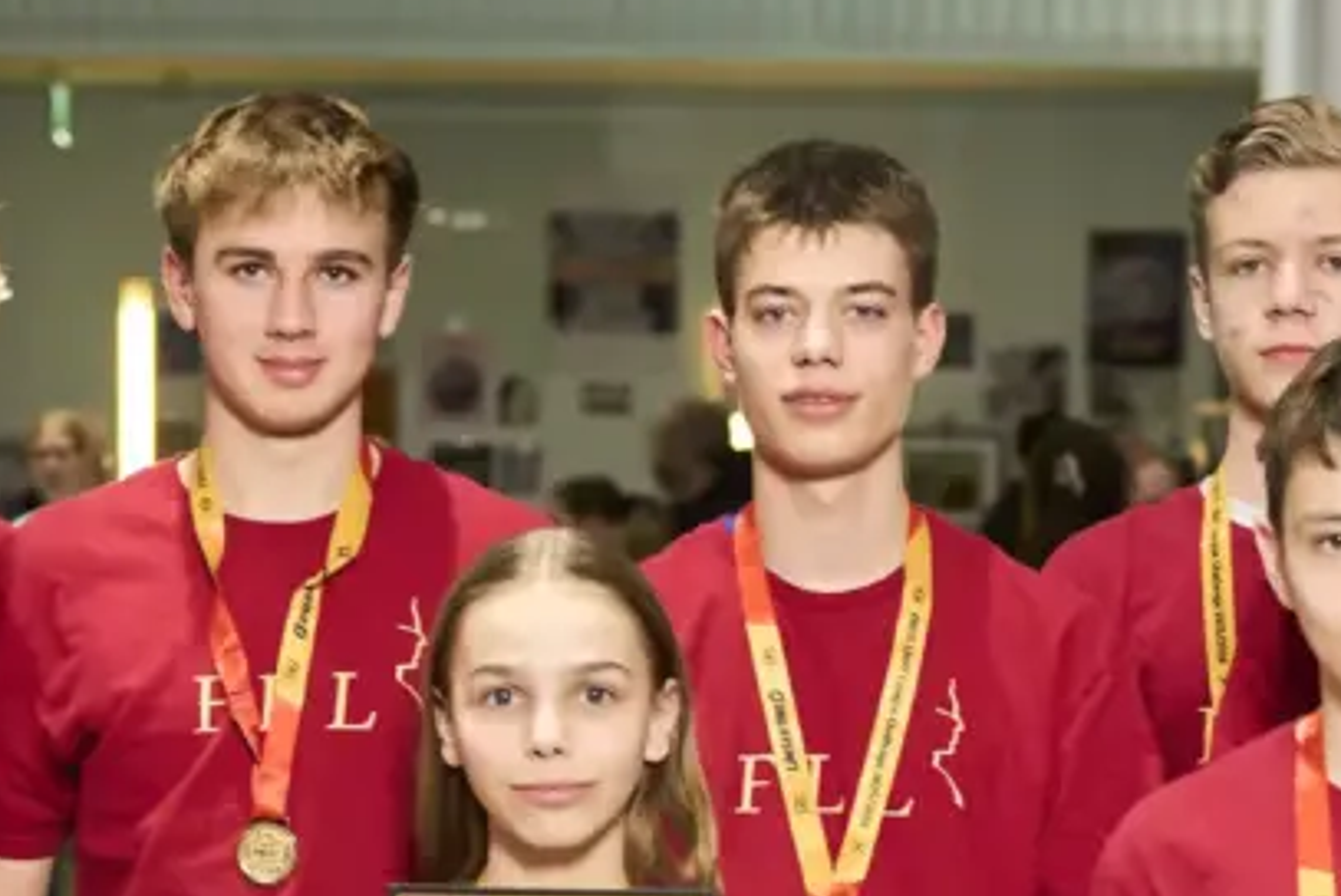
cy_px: 1212
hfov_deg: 15.5
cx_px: 540
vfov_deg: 10.2
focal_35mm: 132
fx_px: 4920
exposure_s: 1/100
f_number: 2.2
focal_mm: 35
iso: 500
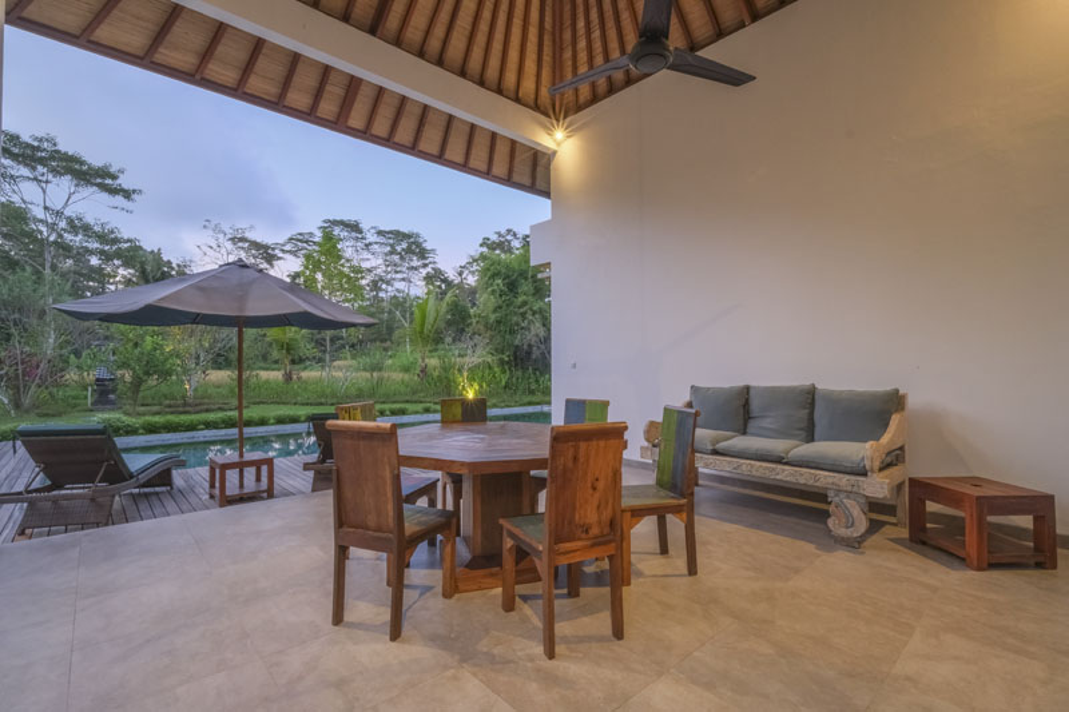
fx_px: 445
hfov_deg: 100.4
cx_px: 534
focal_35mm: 15
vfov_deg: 77.3
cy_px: 356
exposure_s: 1.4
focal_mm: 10
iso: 1250
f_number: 18
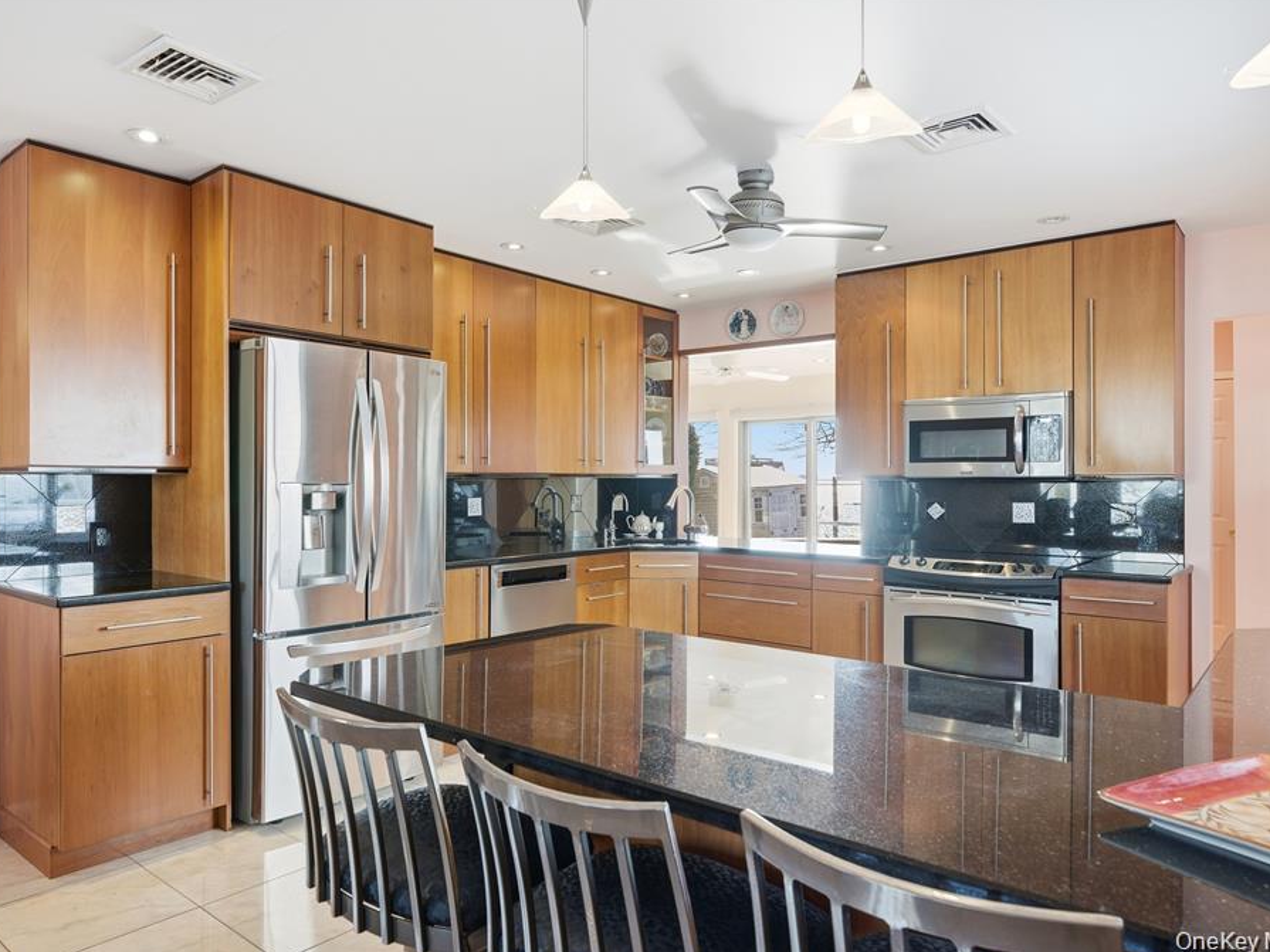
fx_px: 807
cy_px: 475
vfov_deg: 61.1
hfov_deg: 76.3
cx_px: 593
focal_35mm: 22
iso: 500
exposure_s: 1/1250
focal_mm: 20
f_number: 8
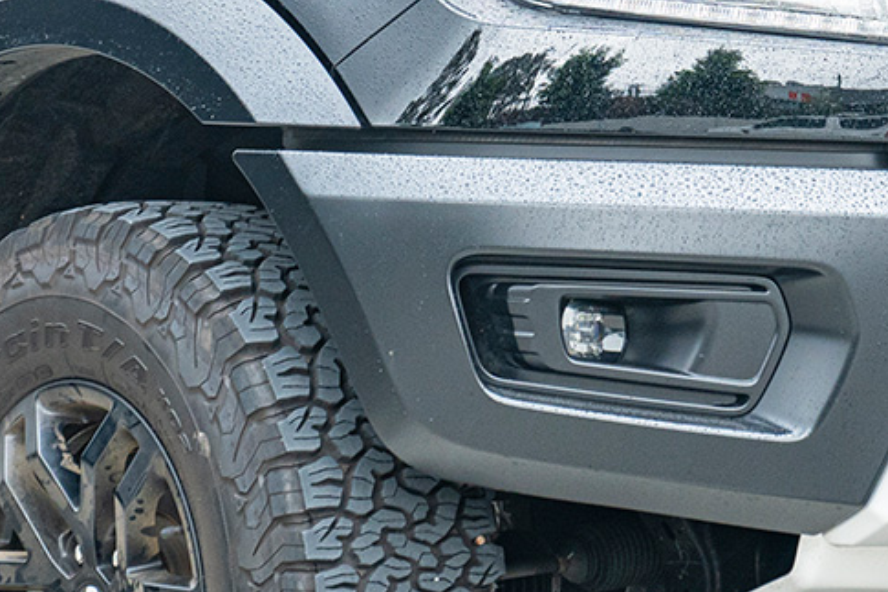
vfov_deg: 10.5
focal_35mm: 130
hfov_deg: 15.7
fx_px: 3205
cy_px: 158
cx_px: 291
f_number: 4
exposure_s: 1/60
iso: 400
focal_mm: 35
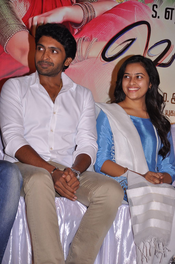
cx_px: 88
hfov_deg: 9.6
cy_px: 132
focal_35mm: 142
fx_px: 1042
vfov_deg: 14.4
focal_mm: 95
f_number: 5.6
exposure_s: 1/80
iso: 400
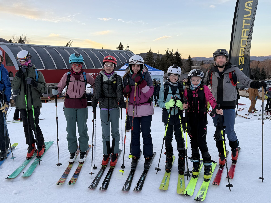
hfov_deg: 56.7
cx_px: 125
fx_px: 251
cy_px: 95
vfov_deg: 44.1
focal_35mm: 32
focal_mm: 6.76
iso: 80
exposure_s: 1/236
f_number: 1.78
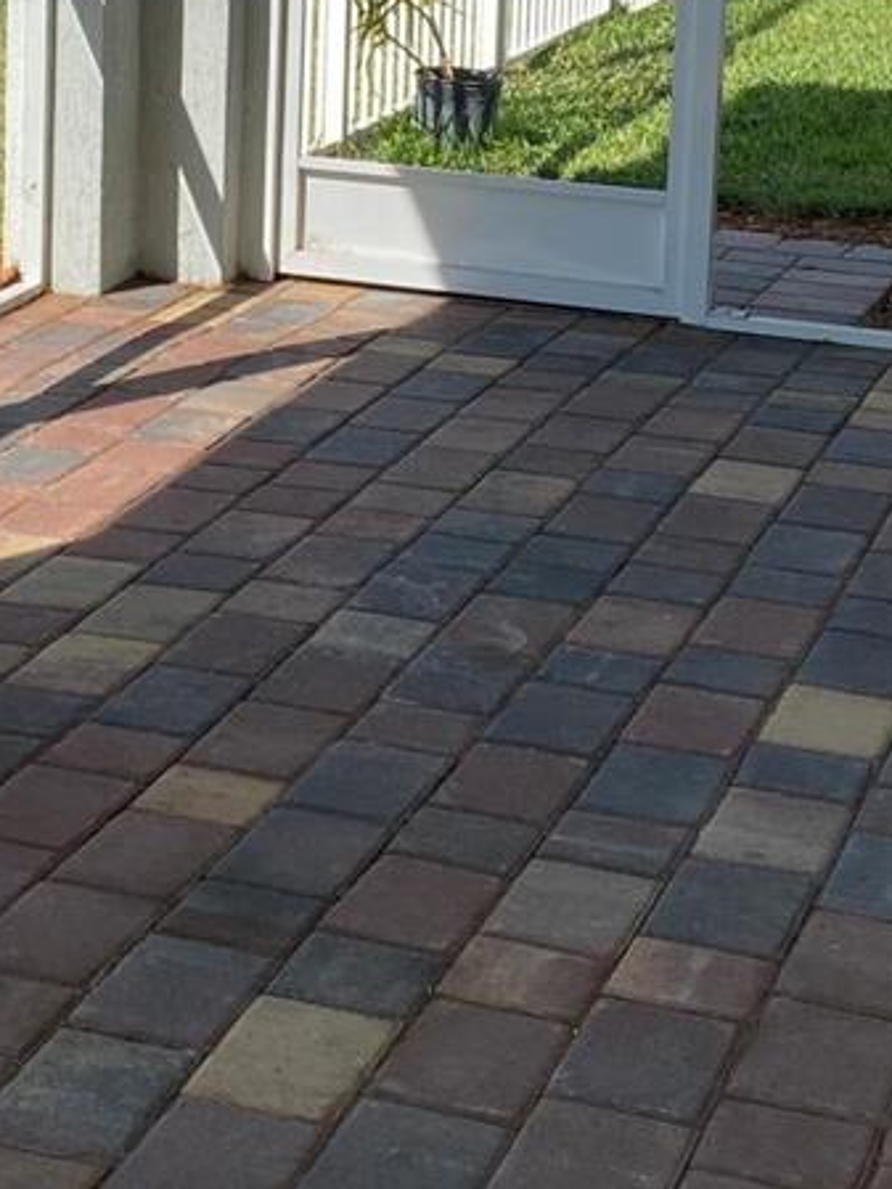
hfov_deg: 16.5
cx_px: 146
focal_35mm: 89
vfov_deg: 21.5
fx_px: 3056
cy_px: 90
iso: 32
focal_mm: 4.25
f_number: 1.8
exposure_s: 1/1206
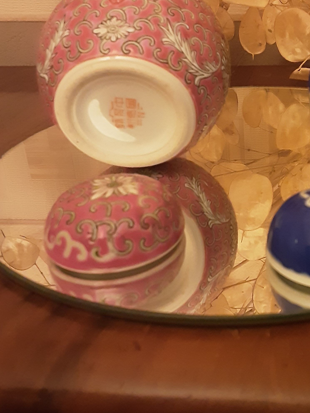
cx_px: 248
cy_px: 139
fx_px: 549
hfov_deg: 30.7
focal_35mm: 46
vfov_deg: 40.7
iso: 400
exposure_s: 1/25
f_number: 1.9
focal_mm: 2.9
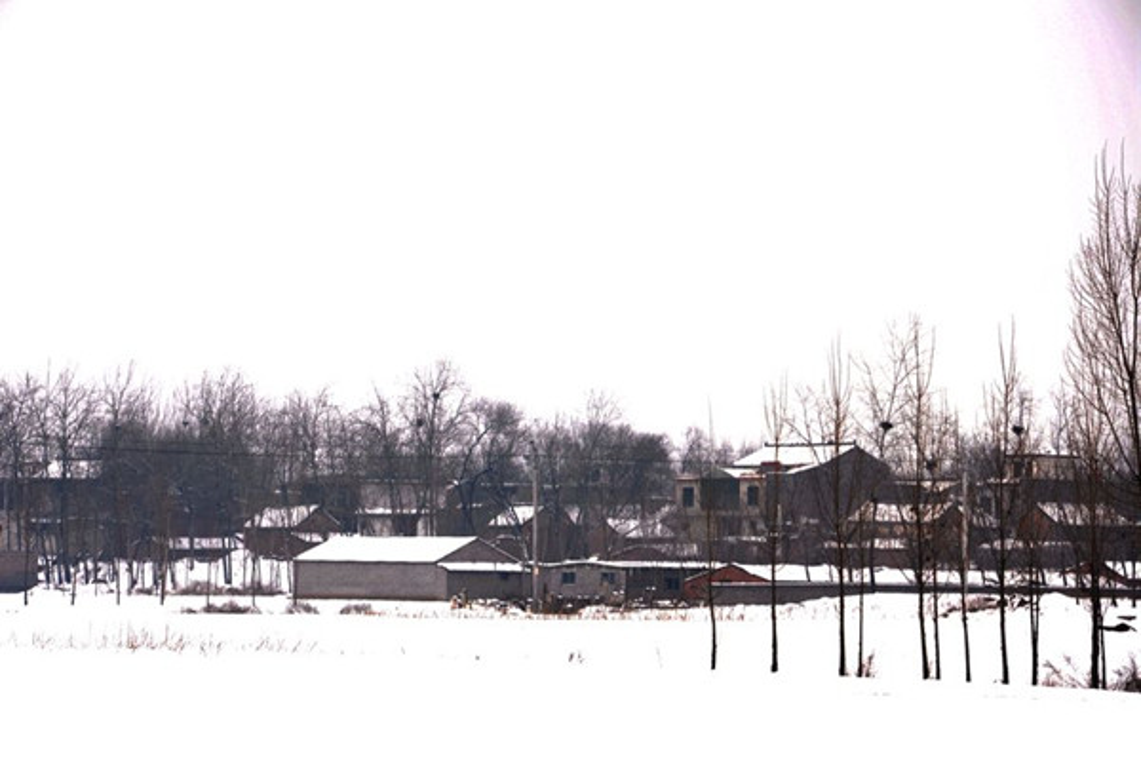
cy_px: 378
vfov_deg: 9.3
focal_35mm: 147
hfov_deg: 14.0
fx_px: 4652
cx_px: 570
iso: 200
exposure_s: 1/200
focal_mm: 98
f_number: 11
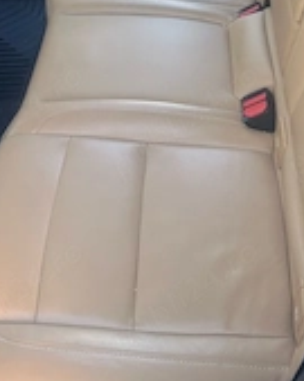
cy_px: -27
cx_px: 230
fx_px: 675
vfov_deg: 28.8
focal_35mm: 60
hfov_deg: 25.1
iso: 50
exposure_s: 1/121
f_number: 1.5
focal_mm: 5.7
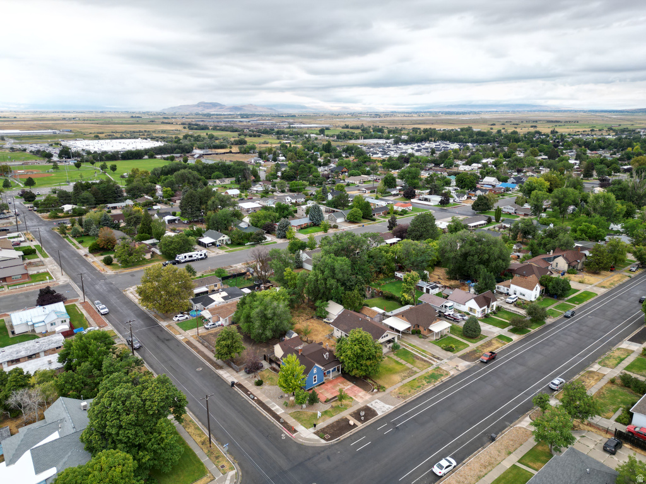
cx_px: 323
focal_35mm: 24
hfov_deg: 71.6
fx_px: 448
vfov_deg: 56.8
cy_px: 242
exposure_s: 1/725
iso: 100
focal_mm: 6.72
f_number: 1.7
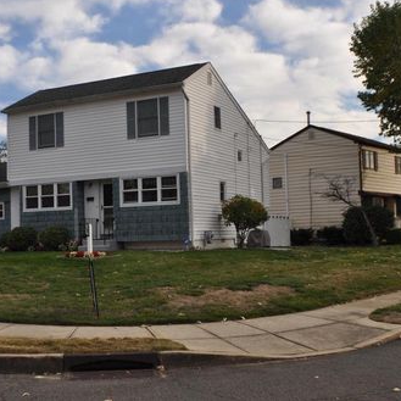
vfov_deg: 27.7
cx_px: 145
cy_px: 200
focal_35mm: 62
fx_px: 813
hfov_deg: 27.6
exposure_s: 1/200
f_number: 9
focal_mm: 32
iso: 200
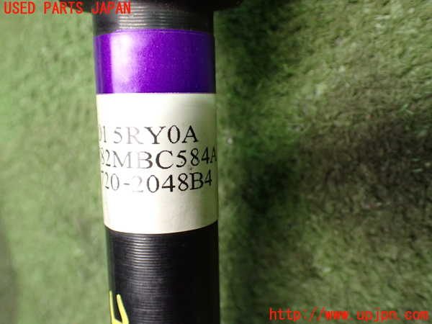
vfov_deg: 39.7
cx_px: 216
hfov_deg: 51.4
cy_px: 162
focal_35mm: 36
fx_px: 449
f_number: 2.5
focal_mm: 6.37
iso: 800
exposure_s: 1/40
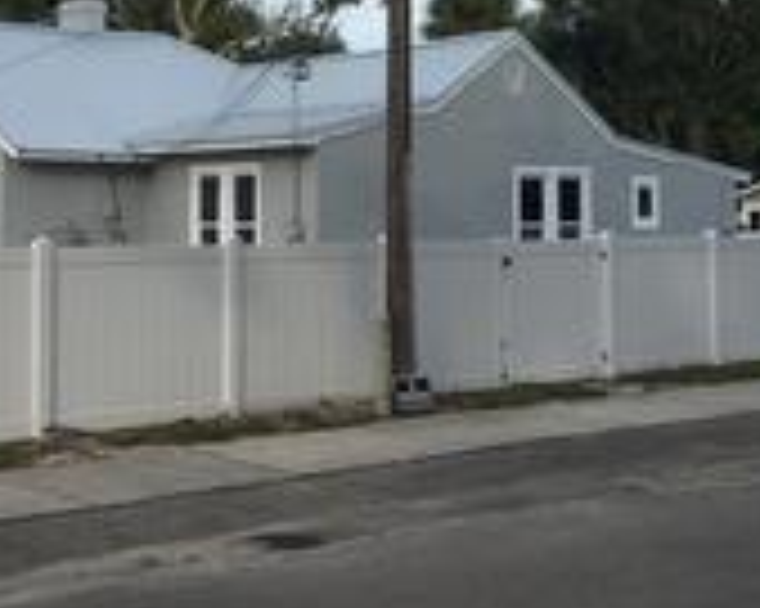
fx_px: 1506
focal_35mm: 67
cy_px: 131
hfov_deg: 28.3
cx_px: 427
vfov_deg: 22.5
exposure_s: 1/1199
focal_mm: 4.15
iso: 32
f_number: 2.2
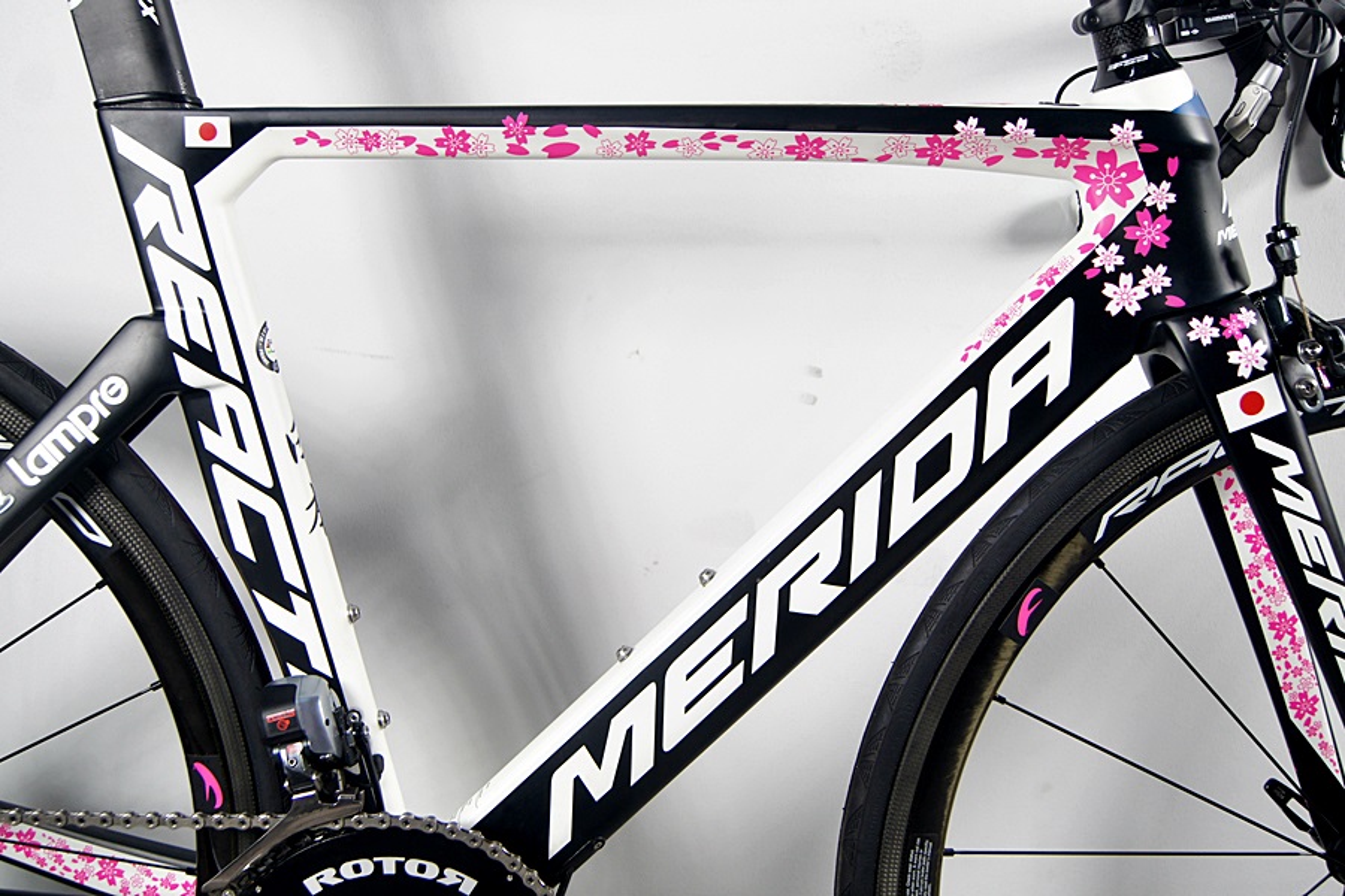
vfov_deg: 34.2
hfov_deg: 49.6
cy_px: 448
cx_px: 672
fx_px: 1457
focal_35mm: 39
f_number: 4
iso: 400
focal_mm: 26
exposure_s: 1/60
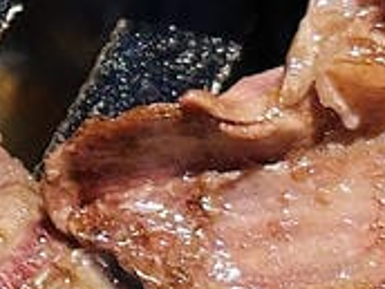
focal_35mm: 334
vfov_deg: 4.4
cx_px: -526
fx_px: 3715
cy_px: -36
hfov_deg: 5.7
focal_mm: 6.86
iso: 200
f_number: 1.78
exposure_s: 1/40
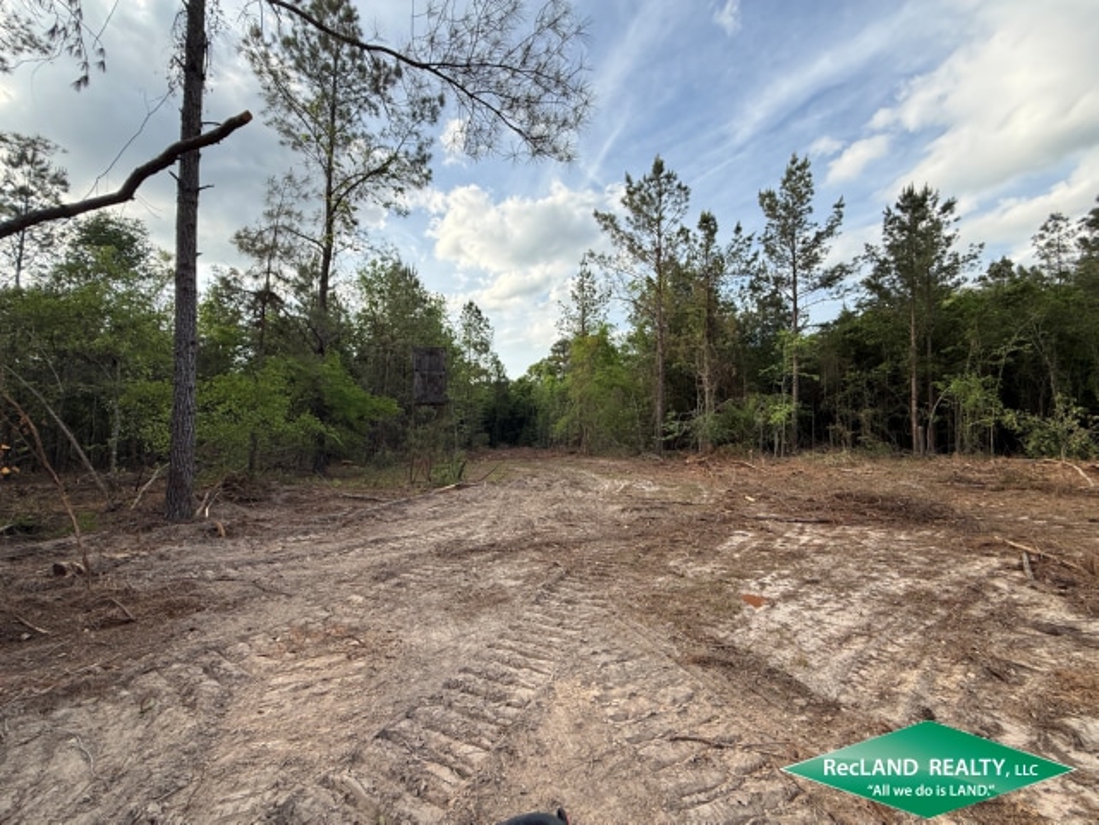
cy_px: 412
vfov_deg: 85.7
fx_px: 444
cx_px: 550
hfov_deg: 102.1
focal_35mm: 14
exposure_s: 1/799
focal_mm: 2.22
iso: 64
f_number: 2.2
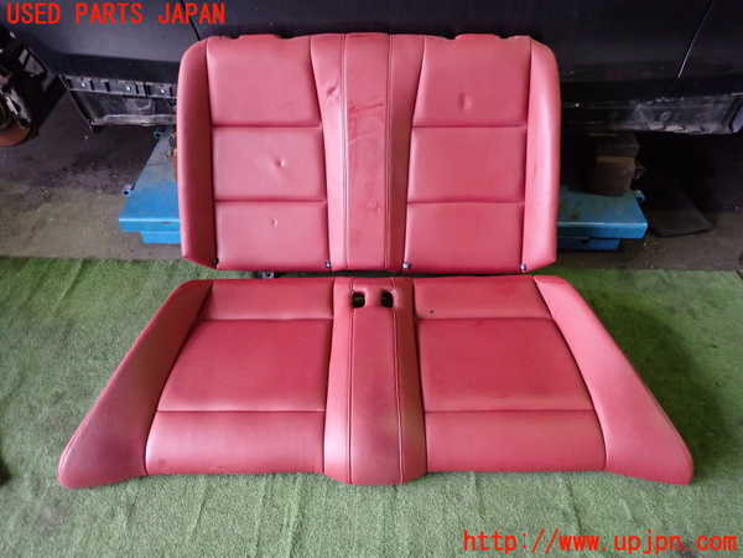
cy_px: 279
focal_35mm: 25
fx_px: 537
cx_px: 372
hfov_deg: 69.4
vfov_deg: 54.9
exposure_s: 1/30
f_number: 2
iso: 500
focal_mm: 4.5
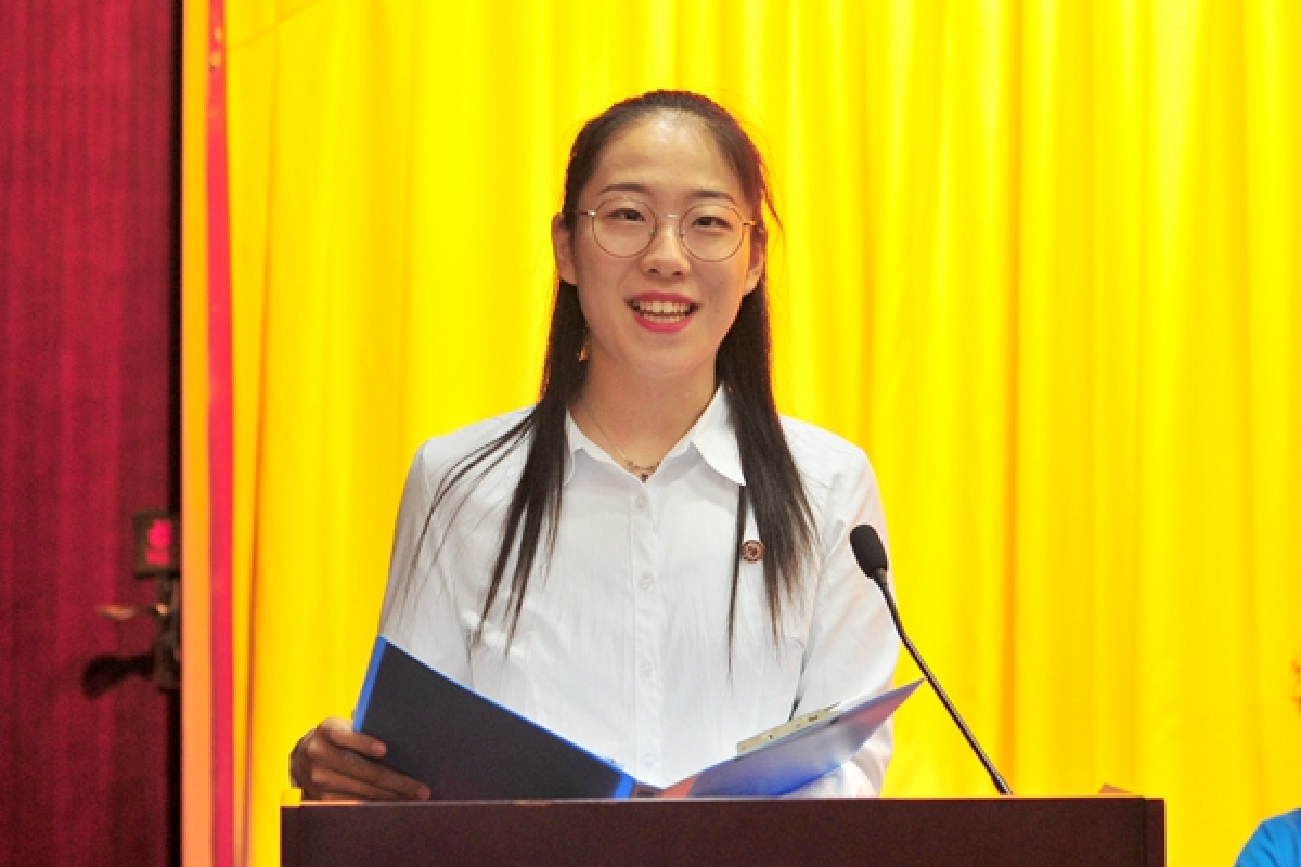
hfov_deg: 28.8
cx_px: 650
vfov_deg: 19.5
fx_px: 2530
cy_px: 434
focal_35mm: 70
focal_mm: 70
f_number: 4
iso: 800
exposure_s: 1/160
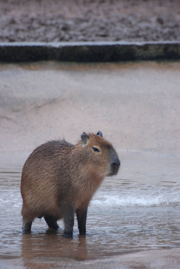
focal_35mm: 450
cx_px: 90
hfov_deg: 3.1
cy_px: 134
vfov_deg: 4.6
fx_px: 3365
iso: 400
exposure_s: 1/200
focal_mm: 300
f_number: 5.6
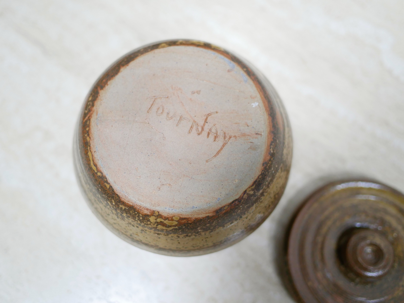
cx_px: 202
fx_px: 467
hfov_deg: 46.8
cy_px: 152
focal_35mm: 40
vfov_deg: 36.0
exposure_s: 1/60
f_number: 1.7
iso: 1000
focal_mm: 20
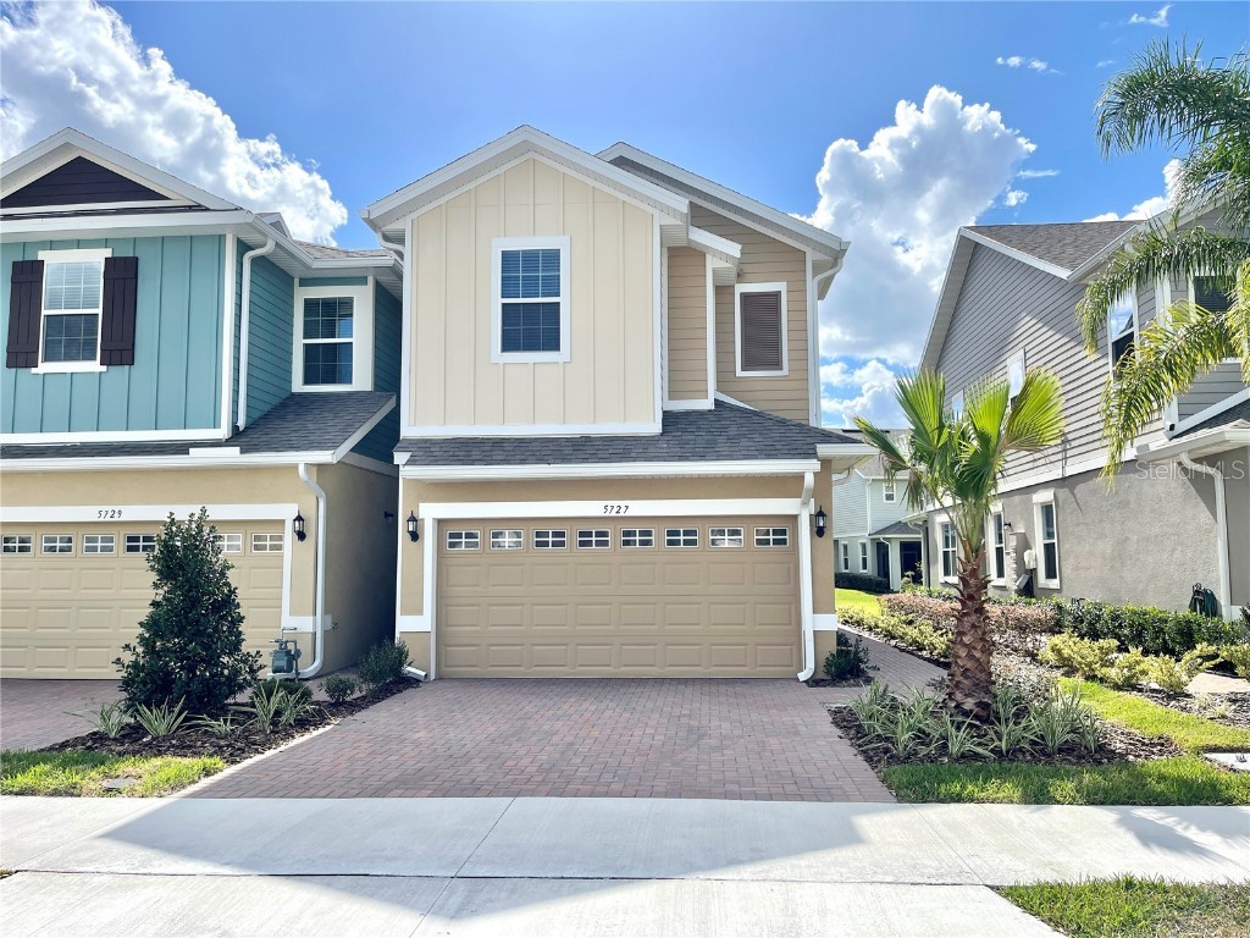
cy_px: 469
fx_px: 939
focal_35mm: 26
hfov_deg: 67.3
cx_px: 625
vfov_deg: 53.1
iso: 32
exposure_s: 1/4902
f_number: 1.6
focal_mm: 5.1
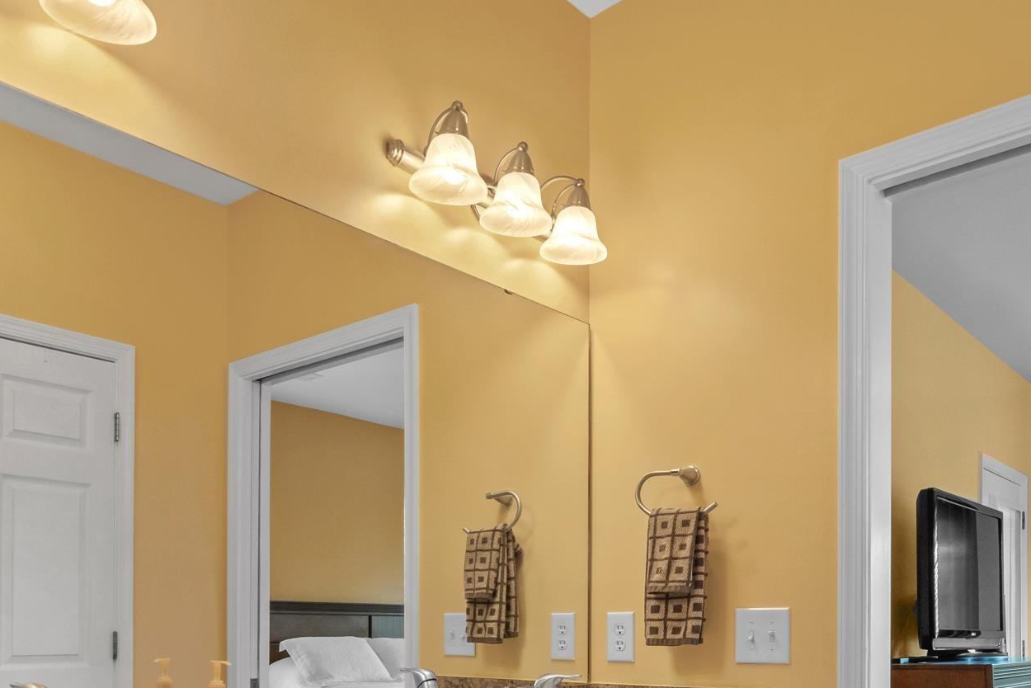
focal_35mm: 32
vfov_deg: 38.3
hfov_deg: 58.6
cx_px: 468
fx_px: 917
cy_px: 622
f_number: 8
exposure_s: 1/15
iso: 1000
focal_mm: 16
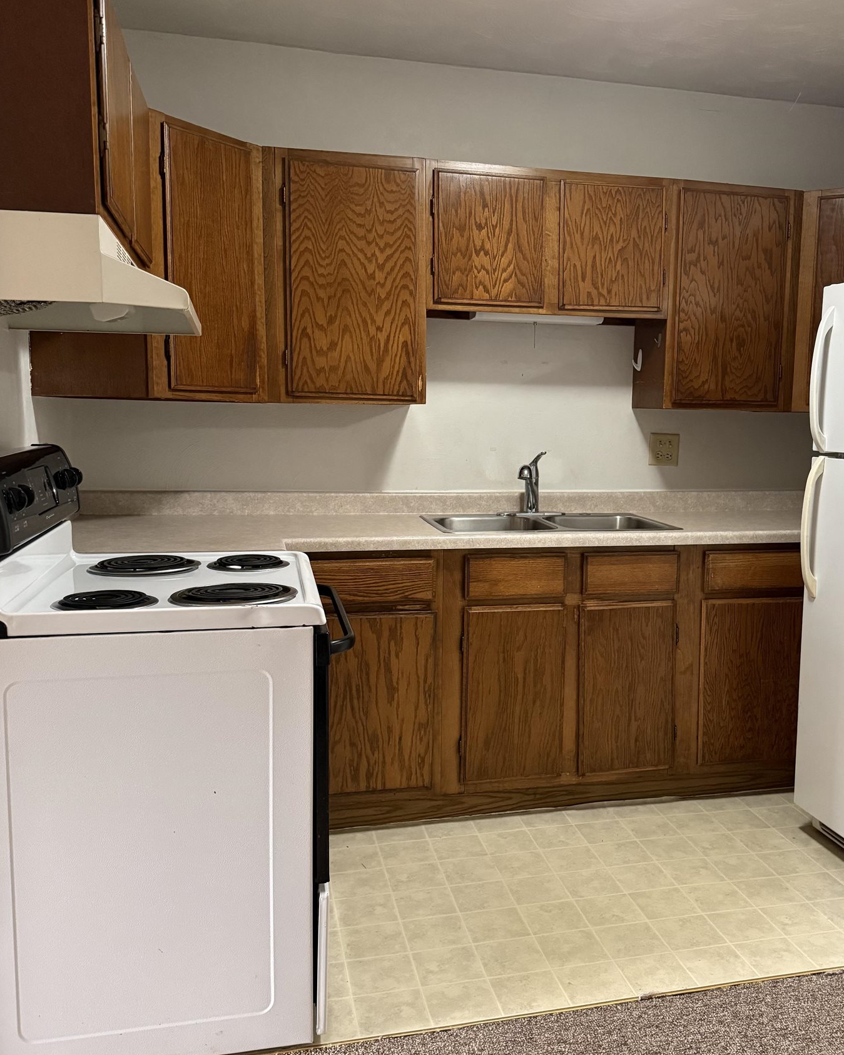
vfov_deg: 55.7
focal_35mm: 32
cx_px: 534
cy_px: 526
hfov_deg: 45.4
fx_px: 999
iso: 500
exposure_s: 1/60
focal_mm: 6.76
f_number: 1.78
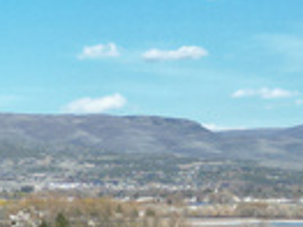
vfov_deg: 7.9
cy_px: 183
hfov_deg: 9.1
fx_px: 1644
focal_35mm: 188
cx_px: -502
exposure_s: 1/3000
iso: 100
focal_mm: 6.72
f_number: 1.7
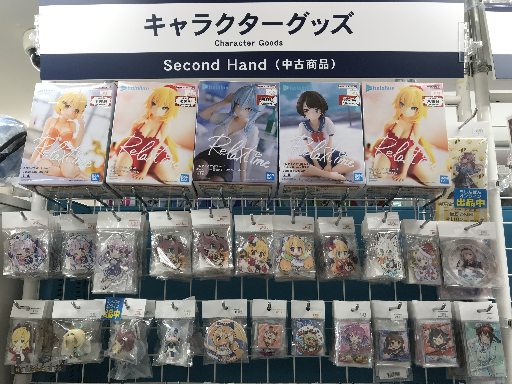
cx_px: 256
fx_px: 414
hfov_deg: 63.4
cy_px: 192
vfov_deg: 49.7
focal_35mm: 28
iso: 40
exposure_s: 1/100
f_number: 1.8
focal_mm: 3.99
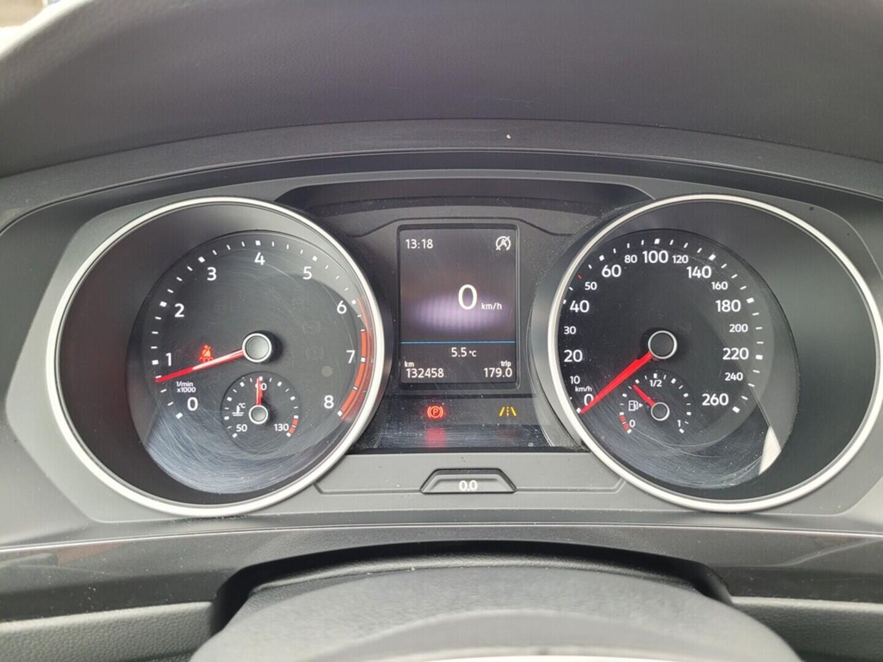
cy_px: 331
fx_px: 663
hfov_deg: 67.3
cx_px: 442
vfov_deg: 53.1
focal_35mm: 26
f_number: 1.8
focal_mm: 5.4
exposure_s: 1/50
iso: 200
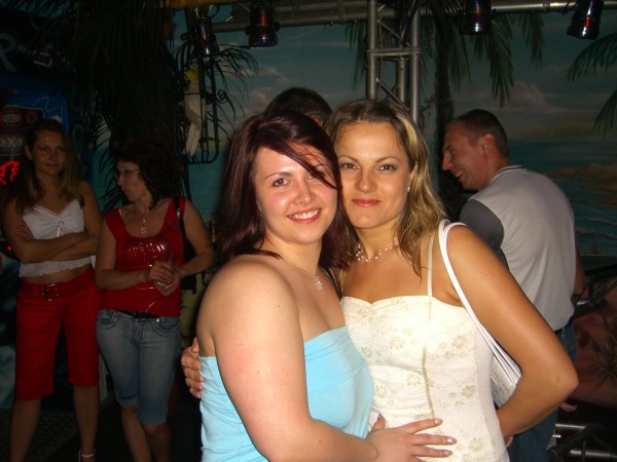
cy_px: 231
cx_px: 308
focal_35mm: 38
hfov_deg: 49.0
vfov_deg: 37.7
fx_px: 677
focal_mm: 7.9
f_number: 2.8
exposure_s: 1/60
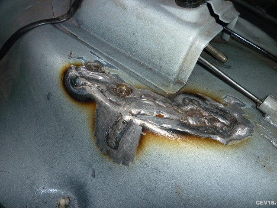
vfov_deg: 48.2
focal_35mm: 29
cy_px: 104
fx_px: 232
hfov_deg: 61.7
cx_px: 138
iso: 100
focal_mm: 5.2
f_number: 4
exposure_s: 1/30
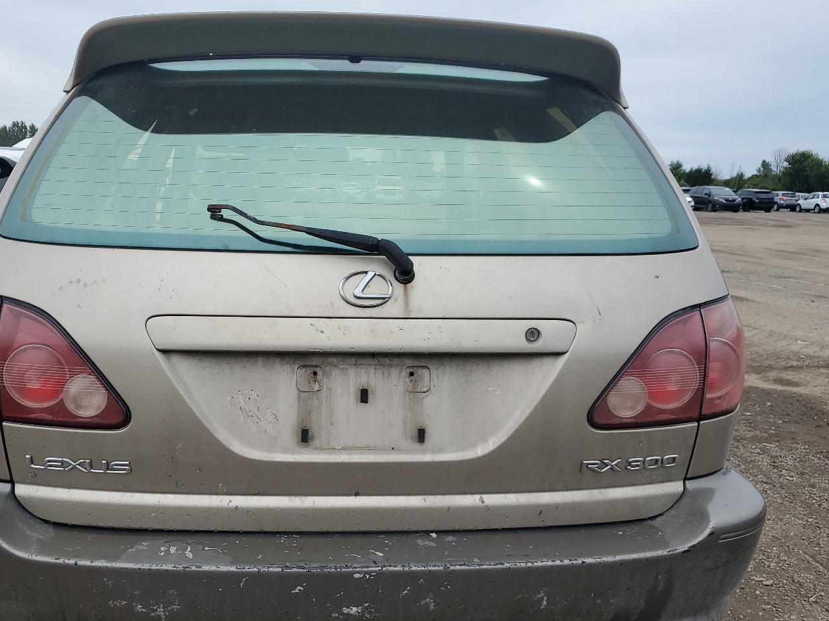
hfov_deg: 55.1
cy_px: 377
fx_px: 790
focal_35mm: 33
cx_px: 354
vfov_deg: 42.7
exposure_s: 1/2500
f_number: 1.5
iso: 50
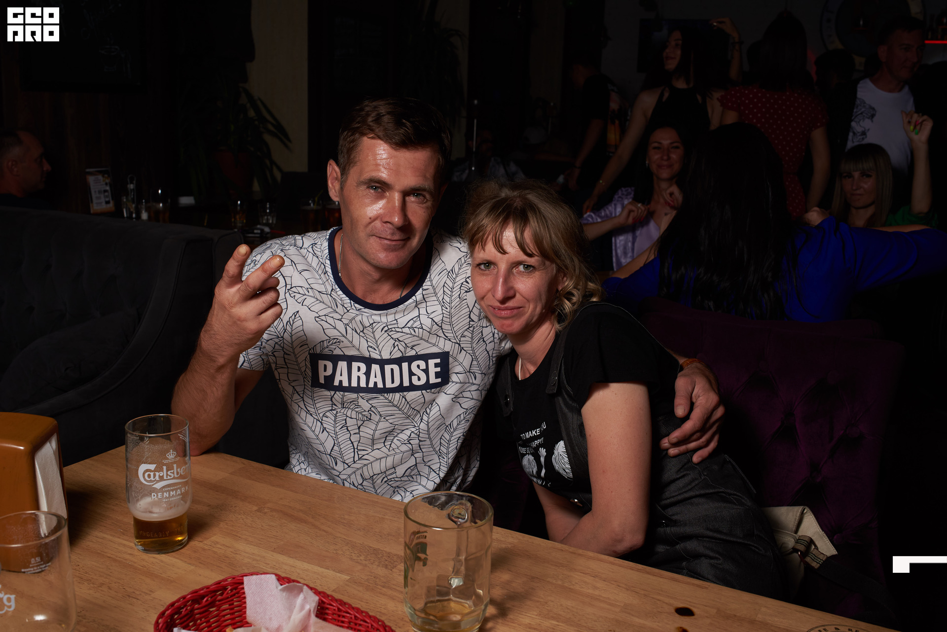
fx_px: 921
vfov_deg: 37.9
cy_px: 316
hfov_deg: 54.4
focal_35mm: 35
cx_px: 474
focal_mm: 35
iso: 250
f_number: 8
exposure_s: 1/160
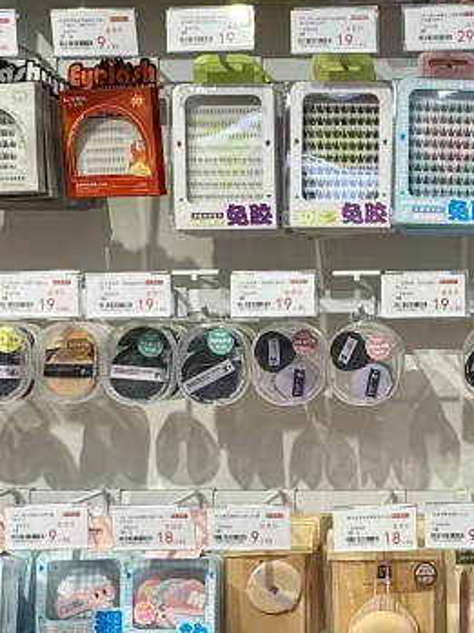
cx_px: 487
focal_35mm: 58
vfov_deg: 33.1
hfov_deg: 24.0
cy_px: 386
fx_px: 1059
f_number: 2.2
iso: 40
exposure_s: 1/135
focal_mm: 2.22
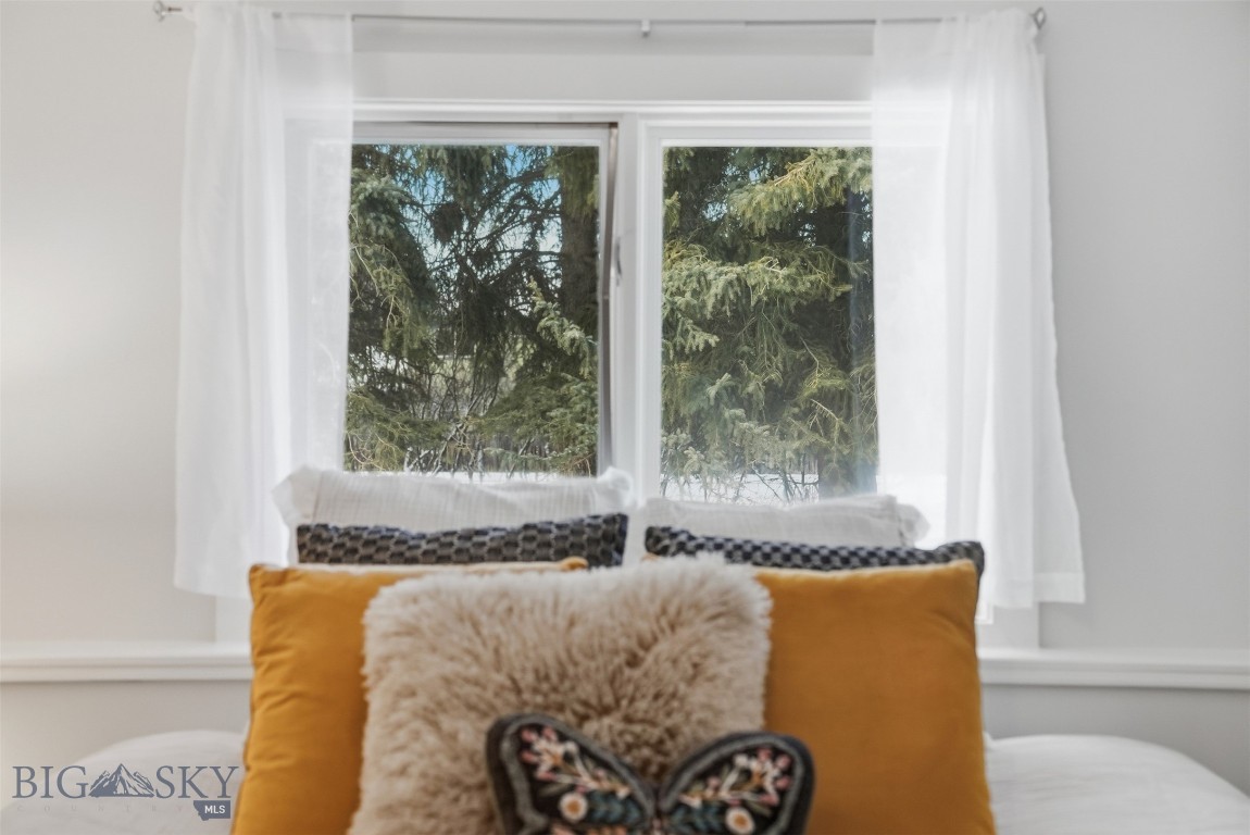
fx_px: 1667
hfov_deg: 41.1
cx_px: 625
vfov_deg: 28.1
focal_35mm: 48
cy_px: 418
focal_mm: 48
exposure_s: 1/1600
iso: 1250
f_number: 3.5
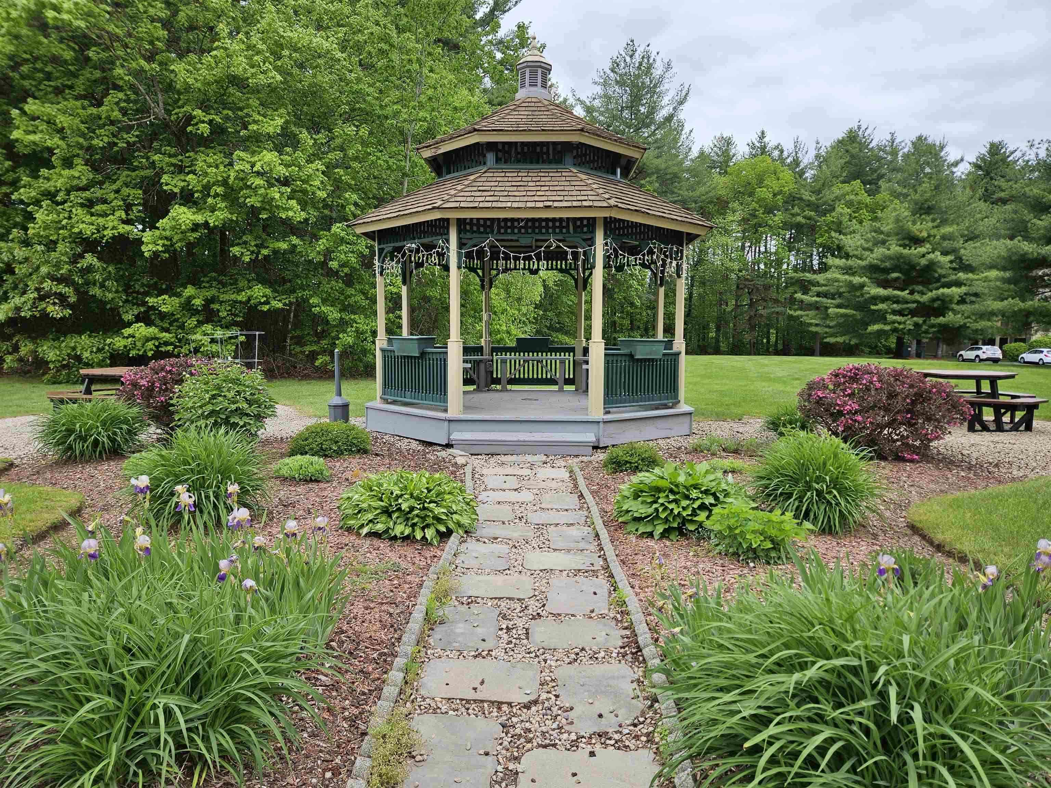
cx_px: 526
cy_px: 394
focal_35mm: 23
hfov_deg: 73.9
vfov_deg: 58.9
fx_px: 698
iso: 25
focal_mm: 5.4
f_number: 1.8
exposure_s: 1/950
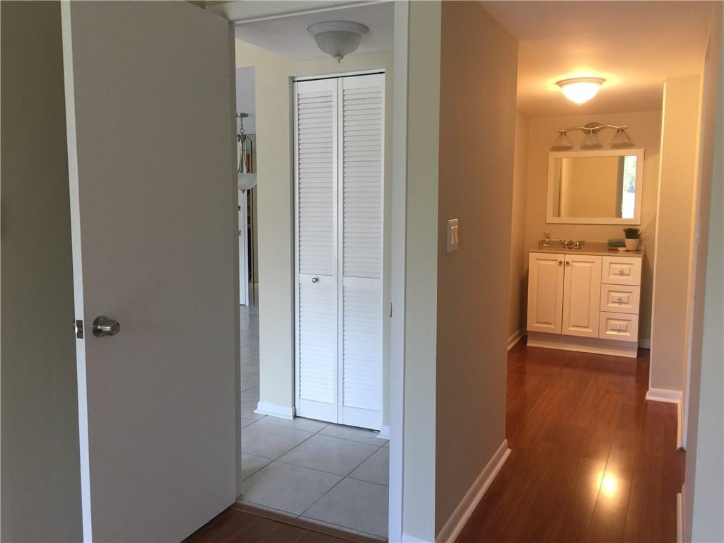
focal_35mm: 29
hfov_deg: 61.7
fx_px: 607
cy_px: 272
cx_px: 362
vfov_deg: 48.2
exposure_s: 1/30
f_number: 2.2
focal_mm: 4.15
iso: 50
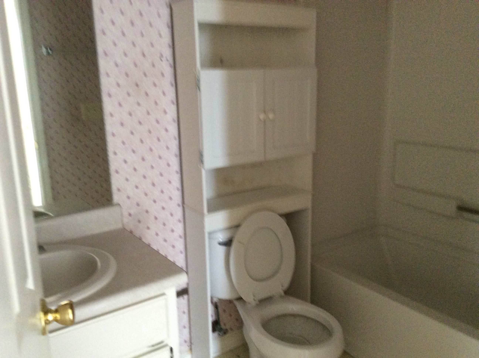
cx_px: 240
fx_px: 442
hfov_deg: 56.9
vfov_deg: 44.1
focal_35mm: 32
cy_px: 179
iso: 200
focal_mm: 3.3
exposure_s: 1/24
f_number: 2.4
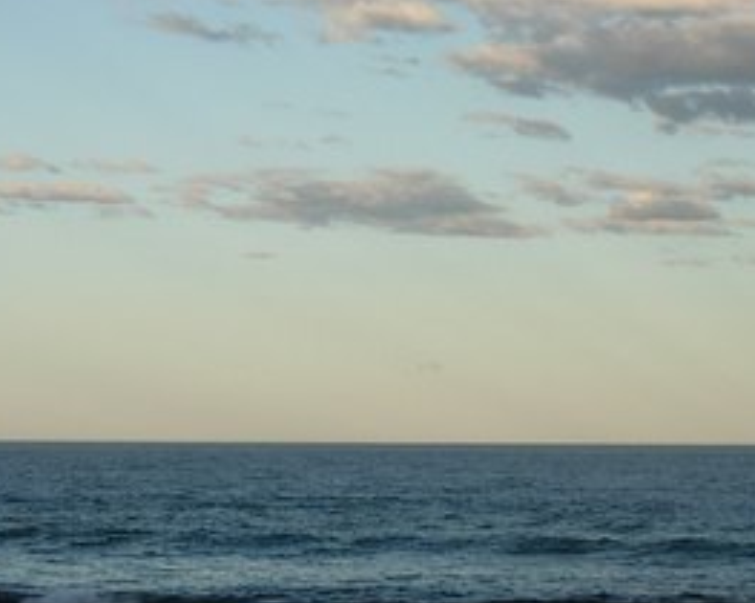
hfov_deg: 14.2
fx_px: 3037
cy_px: 322
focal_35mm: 136
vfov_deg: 11.3
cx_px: 319
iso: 79
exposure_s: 1/296
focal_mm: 12.7
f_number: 5.9
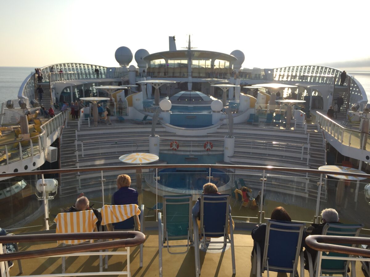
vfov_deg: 48.2
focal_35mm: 29
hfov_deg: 61.7
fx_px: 310
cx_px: 185
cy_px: 138
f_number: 2.2
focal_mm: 4.15
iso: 32
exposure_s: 1/1721
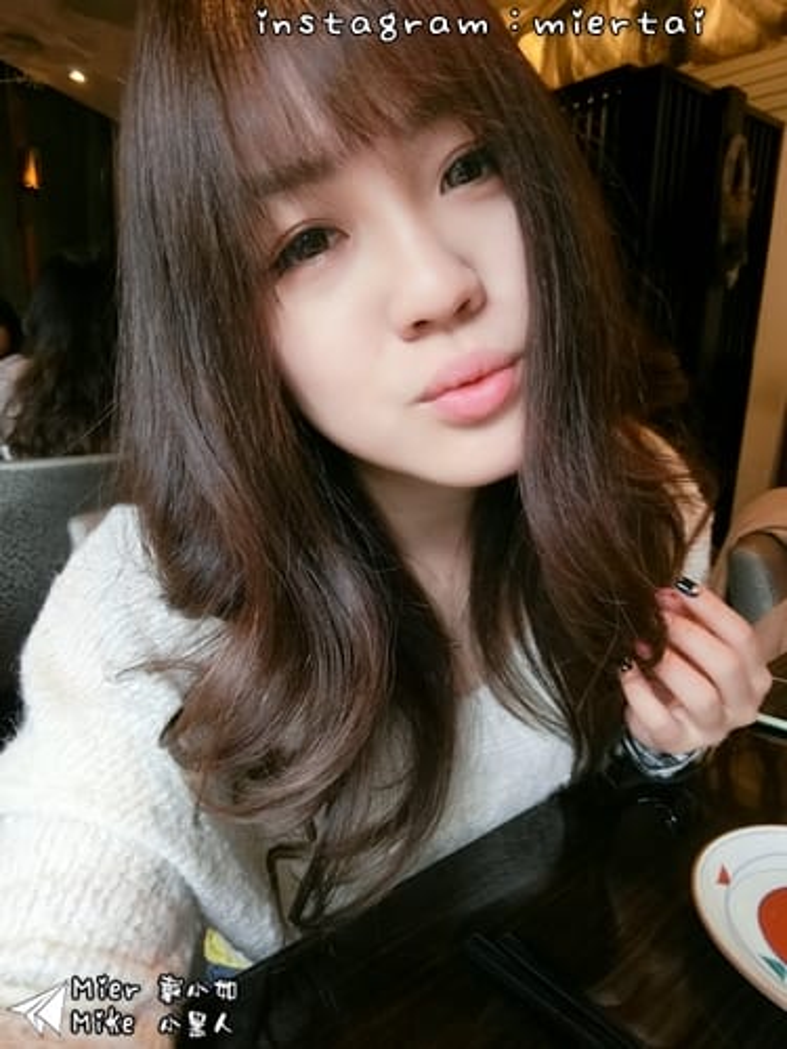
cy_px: 524
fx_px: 637
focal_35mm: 21
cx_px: 394
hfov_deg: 63.4
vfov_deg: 79.0
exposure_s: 1/25
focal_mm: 4.58
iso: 200
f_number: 2.8
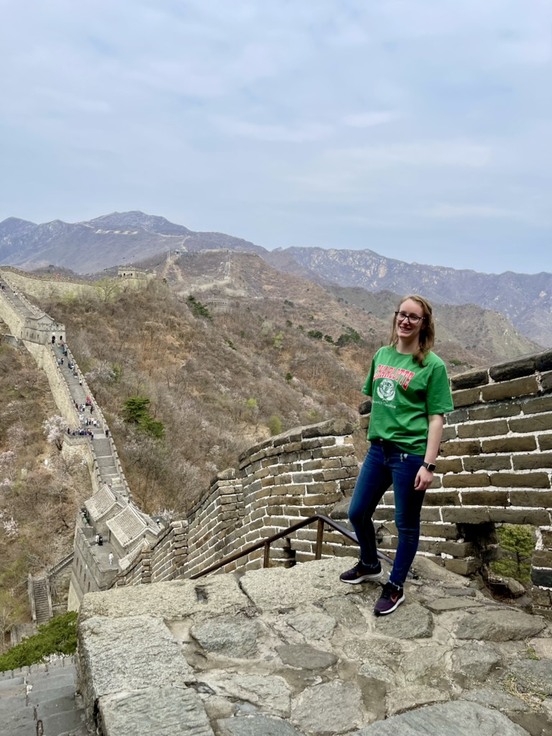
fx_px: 553
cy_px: 368
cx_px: 276
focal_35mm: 26
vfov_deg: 67.3
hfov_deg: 53.1
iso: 32
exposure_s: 1/3344
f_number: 1.6
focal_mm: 5.1
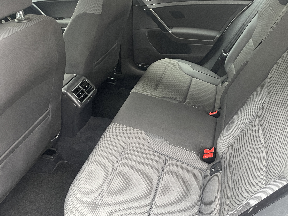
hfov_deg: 59.8
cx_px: 162
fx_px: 250
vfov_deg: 46.8
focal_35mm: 30
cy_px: 112
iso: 500
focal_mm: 4.2
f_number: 1.6
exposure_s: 1/60
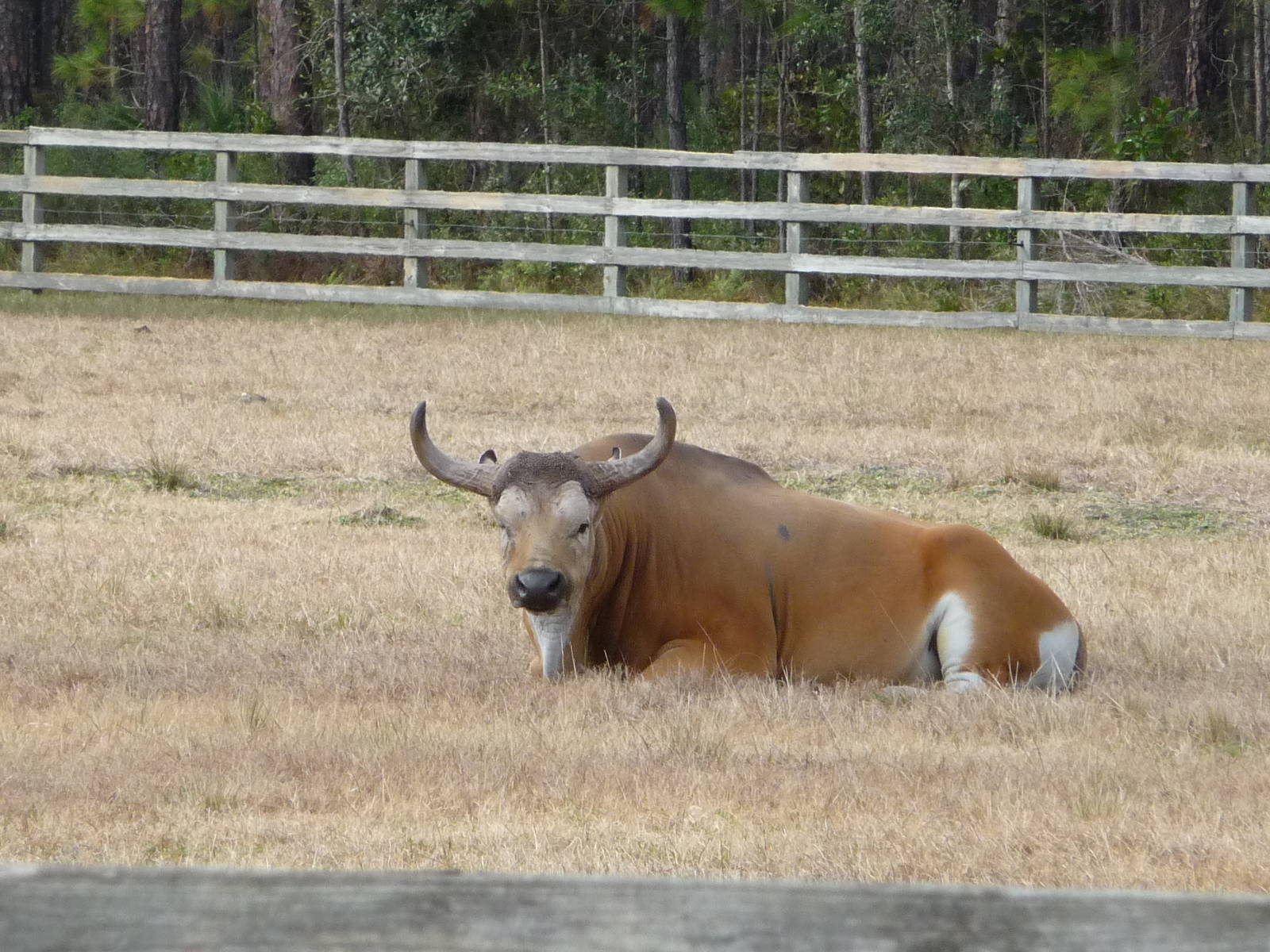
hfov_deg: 4.2
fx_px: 17317
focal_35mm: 472
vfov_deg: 3.2
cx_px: 635
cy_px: 476
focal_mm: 47
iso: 200
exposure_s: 1/500
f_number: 4.9
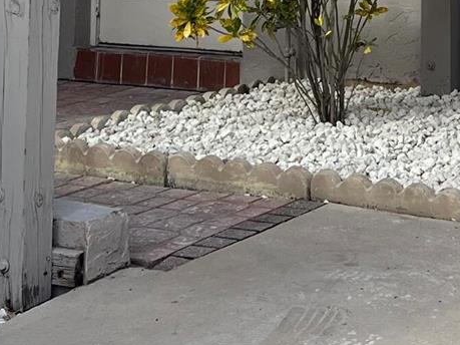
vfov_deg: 11.9
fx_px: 1541
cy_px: -245
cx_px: 452
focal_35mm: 116
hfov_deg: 16.6
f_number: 1.5
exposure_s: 1/2915
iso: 50
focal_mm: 5.7
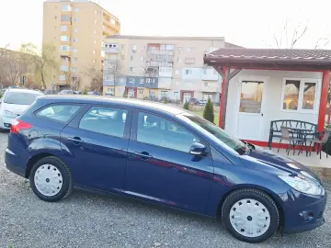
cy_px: 124
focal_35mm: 23
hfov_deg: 73.9
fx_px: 220
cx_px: 166
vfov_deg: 58.9
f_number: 1.8
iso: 40
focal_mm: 5.54
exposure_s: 1/411
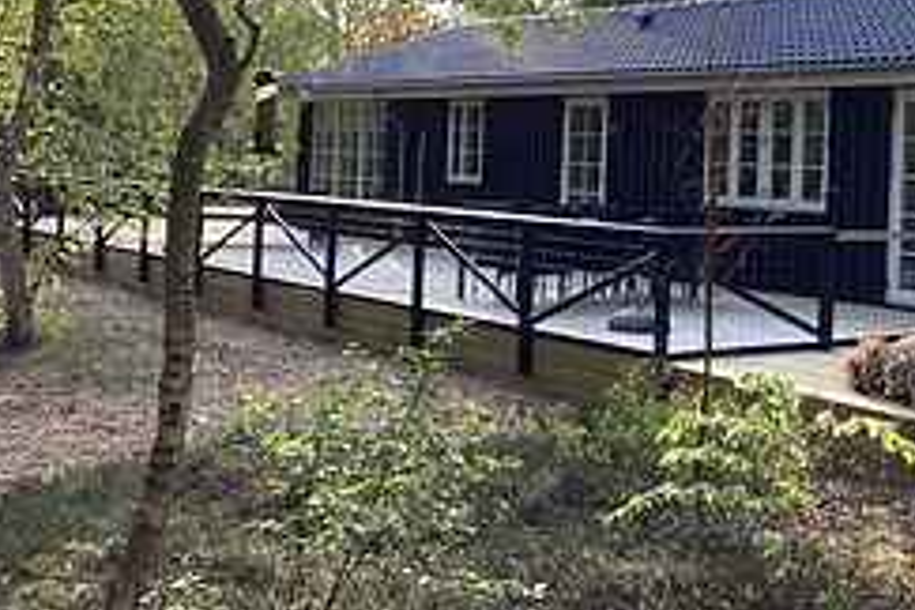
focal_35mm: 53
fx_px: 1347
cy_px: 154
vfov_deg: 25.2
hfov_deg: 36.7
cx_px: 674
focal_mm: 3.3
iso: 25
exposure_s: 1/126
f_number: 2.4
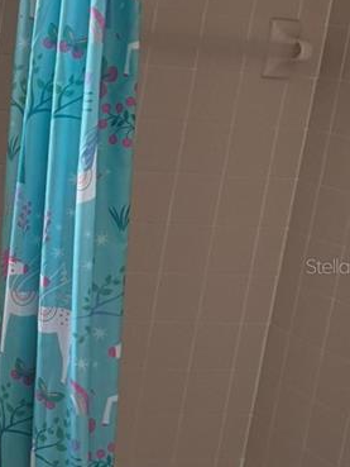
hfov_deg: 17.1
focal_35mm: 78
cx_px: -173
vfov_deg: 25.0
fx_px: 1051
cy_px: 266
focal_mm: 6.76
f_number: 1.78
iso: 200
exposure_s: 1/105
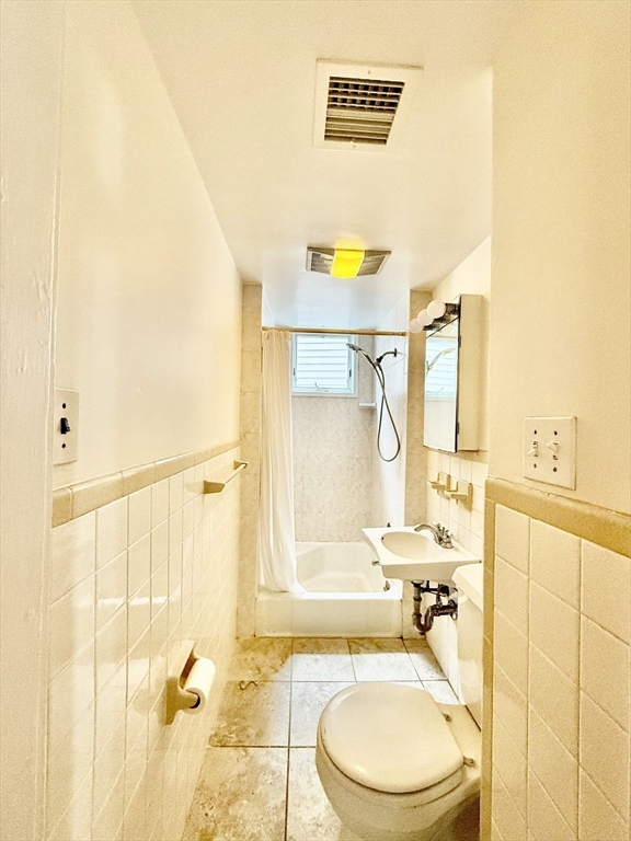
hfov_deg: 85.7
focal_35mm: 14
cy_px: 420
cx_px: 316
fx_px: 340
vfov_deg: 102.1
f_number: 2.2
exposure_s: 1/60
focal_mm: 2.22
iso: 500
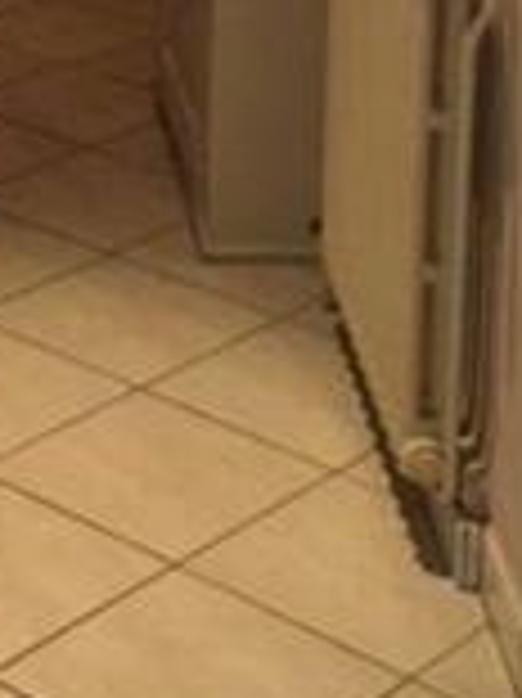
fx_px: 2416
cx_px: -68
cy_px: -396
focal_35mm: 120
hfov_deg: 12.1
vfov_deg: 15.0
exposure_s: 1/33
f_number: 2.2
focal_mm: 4.15
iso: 100
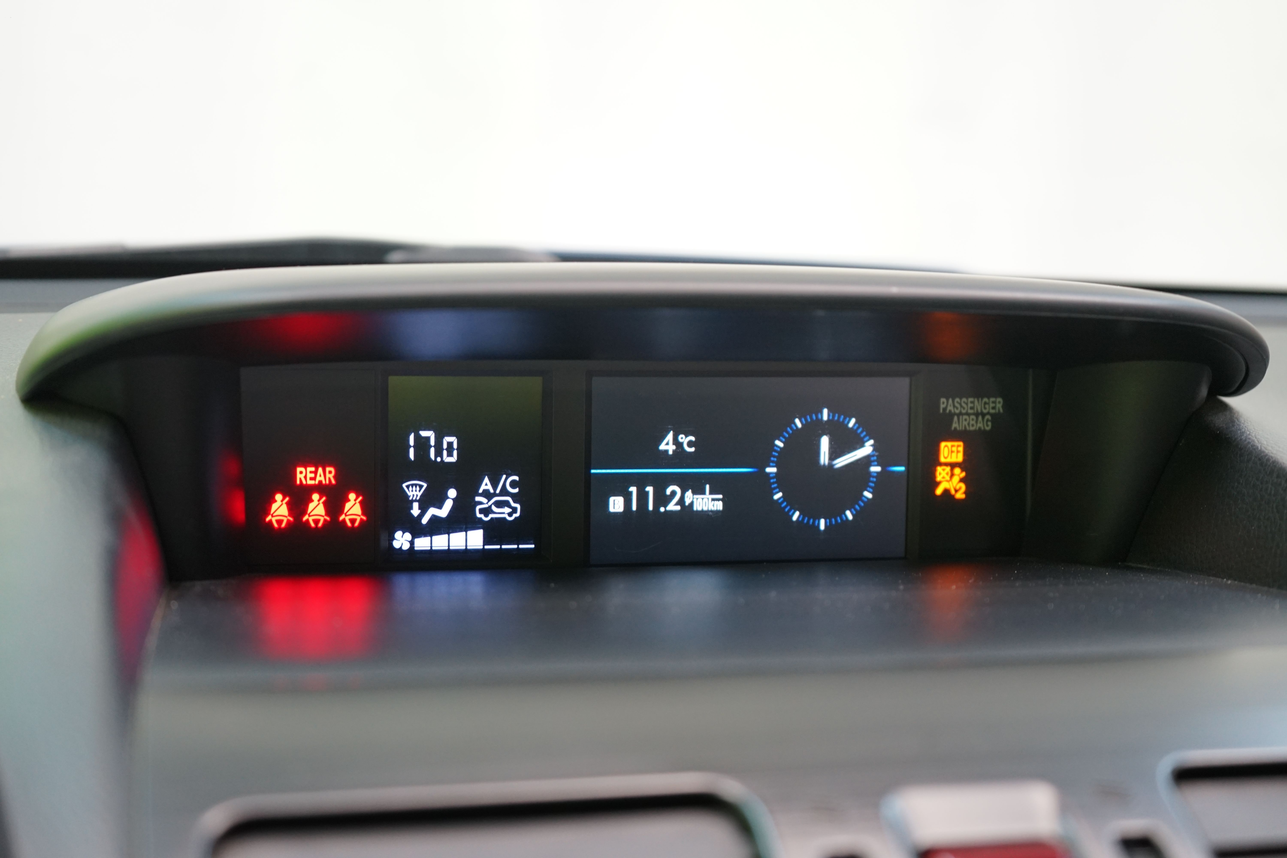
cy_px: 429
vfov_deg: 27.0
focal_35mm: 50
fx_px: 1787
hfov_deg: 39.6
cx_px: 644
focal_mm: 50
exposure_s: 1/30
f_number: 4.5
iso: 1000
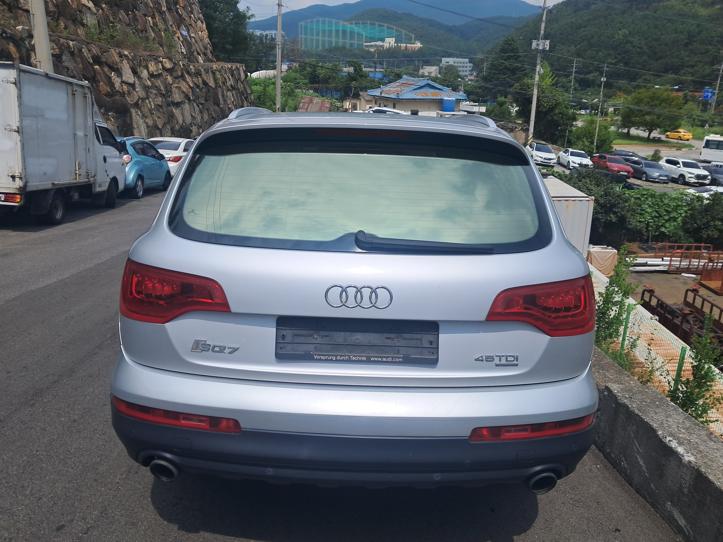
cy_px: 280
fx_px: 585
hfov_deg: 63.4
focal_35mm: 28
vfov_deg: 49.7
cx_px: 352
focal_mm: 4
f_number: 1.8
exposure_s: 1/1873
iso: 50
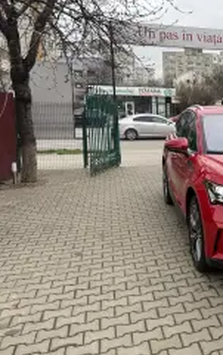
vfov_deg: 51.5
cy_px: 171
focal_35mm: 38
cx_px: 264
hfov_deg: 29.2
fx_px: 369
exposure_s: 1/433
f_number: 1.78
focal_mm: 6.76
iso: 80
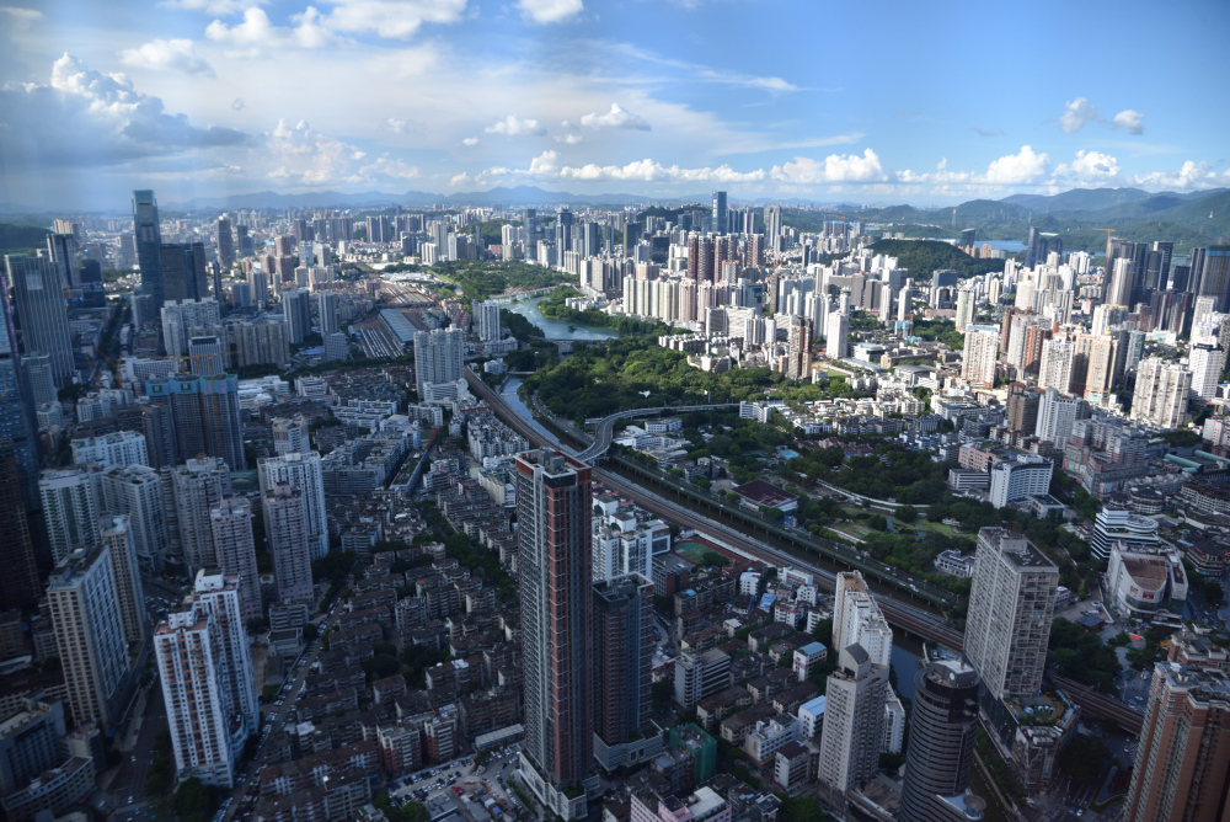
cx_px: 615
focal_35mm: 24
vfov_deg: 53.2
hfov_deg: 73.7
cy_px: 411
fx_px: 820
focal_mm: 24
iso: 800
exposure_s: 1/1600
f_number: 4
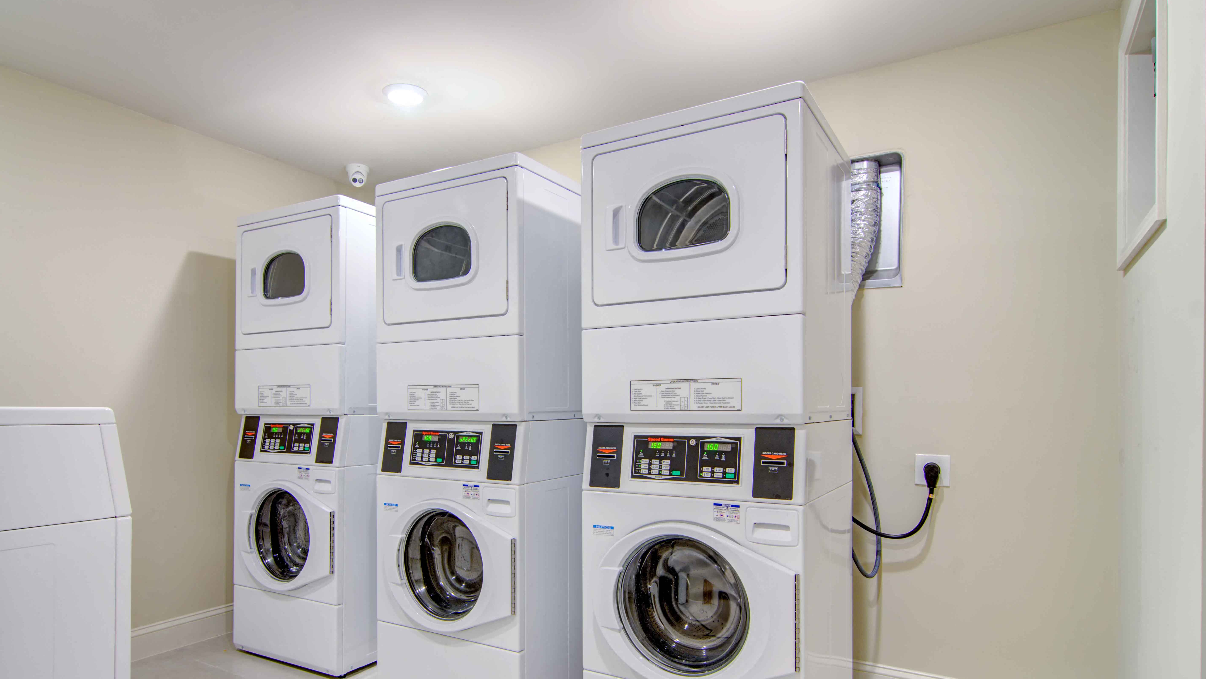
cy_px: 415
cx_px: 567
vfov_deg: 55.4
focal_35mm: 20
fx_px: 640
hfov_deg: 86.5
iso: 200
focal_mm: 12
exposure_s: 1/5
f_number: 8
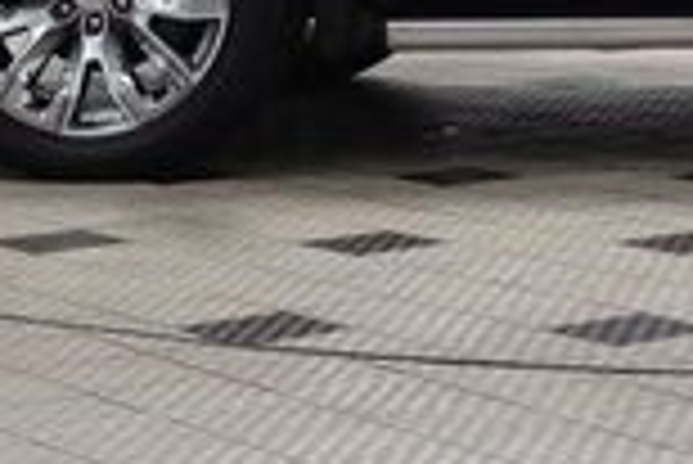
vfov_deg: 7.4
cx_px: 1071
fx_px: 3489
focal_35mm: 181
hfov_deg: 10.9
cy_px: -282
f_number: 5.6
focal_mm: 29
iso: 1600
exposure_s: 1/60
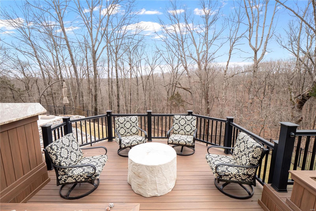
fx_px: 140
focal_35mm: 16
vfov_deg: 73.7
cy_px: 106
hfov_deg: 96.7
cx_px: 158
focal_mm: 8
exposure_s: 1/100
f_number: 8
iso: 400
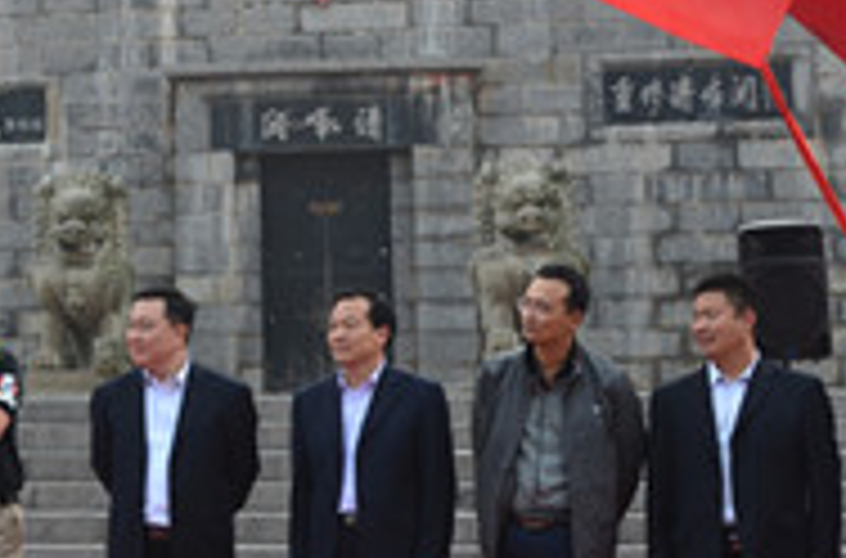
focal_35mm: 88
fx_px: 2061
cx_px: 94
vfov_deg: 15.3
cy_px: 130
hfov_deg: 22.7
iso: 200
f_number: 9.5
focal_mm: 22
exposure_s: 1/60
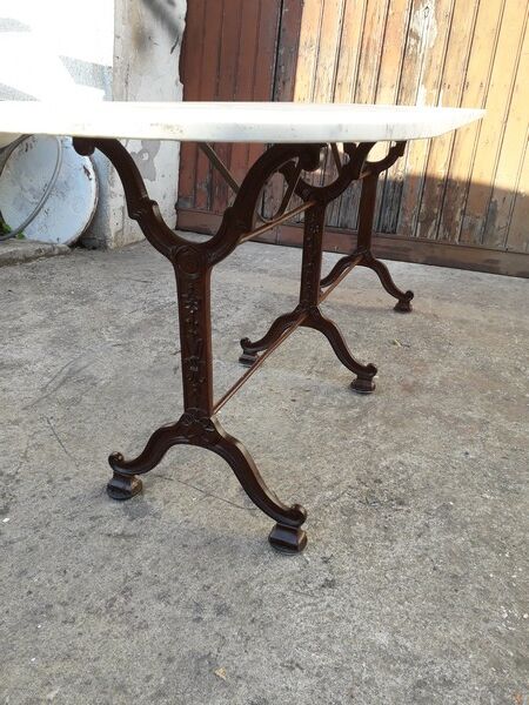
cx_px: 264
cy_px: 352
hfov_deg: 51.4
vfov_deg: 65.3
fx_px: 550
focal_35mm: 27
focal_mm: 3.6
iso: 40
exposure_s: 1/215
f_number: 1.9
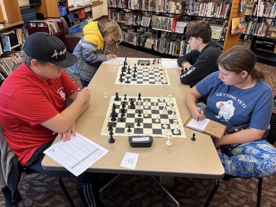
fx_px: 207
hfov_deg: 67.3
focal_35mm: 26
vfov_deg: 53.1
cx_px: 138
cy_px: 104
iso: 80
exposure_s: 1/60
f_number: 1.6
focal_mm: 5.1
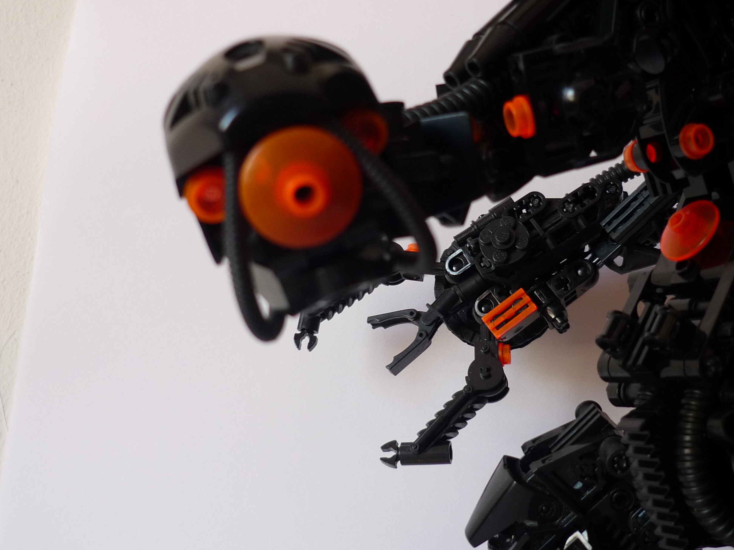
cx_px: 416
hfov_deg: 42.9
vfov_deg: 32.9
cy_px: 273
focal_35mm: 44
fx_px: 933
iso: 100
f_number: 2.8
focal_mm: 5.5
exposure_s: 1/30
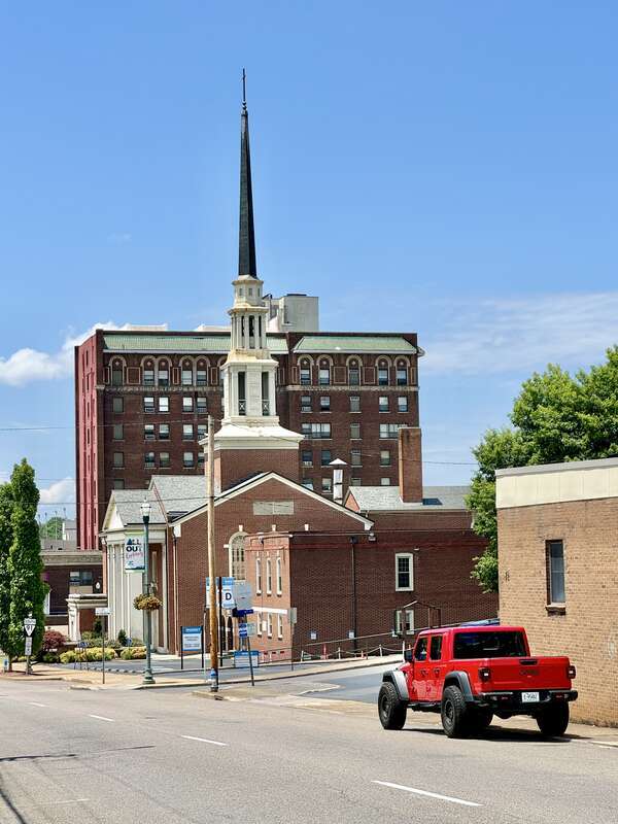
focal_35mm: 77
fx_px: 1833
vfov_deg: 25.3
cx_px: 309
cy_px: 412
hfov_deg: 19.1
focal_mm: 9
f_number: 2.8
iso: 25
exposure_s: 1/986
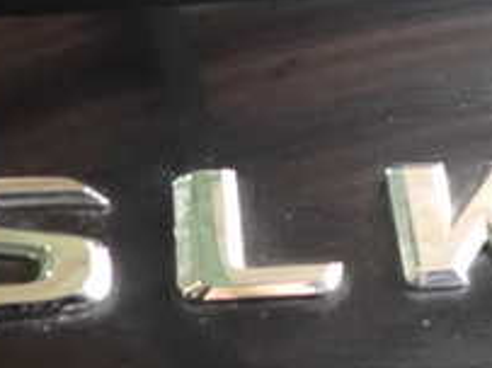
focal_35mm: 74
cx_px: 460
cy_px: 245
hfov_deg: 25.4
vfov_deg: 19.8
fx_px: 1051
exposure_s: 1/80
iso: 1600
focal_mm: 4.5
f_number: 2
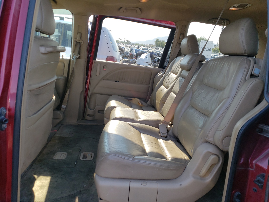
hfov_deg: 67.3
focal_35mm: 26
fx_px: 202
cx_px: 134
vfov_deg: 53.1
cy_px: 101
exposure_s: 1/400
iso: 50
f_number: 1.5
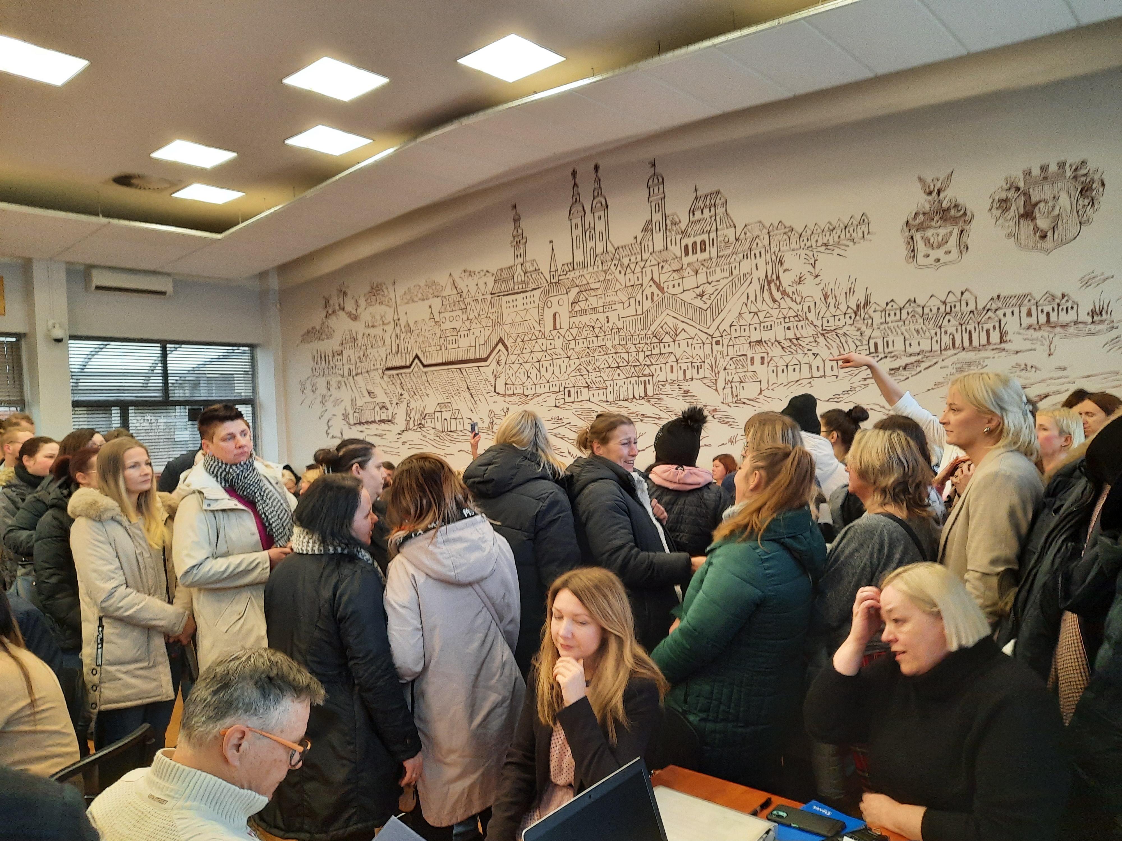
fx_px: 810
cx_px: 561
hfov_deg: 69.4
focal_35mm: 25
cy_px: 420
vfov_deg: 54.9
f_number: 2
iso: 320
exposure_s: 1/33
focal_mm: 4.6
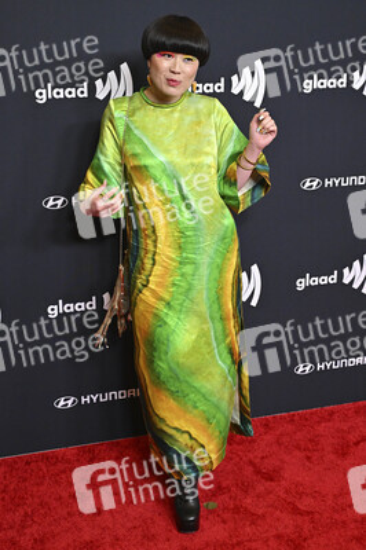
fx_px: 748
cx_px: 183
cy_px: 275
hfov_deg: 27.5
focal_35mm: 49
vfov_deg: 40.4
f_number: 5.6
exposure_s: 1/250
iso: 4000
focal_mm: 49
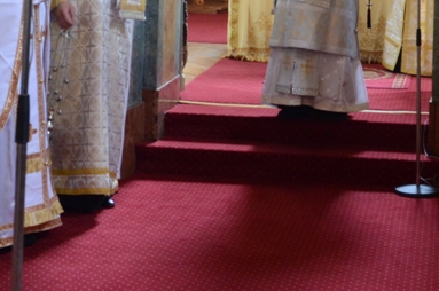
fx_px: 1327
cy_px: -128
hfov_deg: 18.7
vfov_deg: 12.0
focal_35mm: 109
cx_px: 312
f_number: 5.6
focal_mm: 24
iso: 1250
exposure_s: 1/40
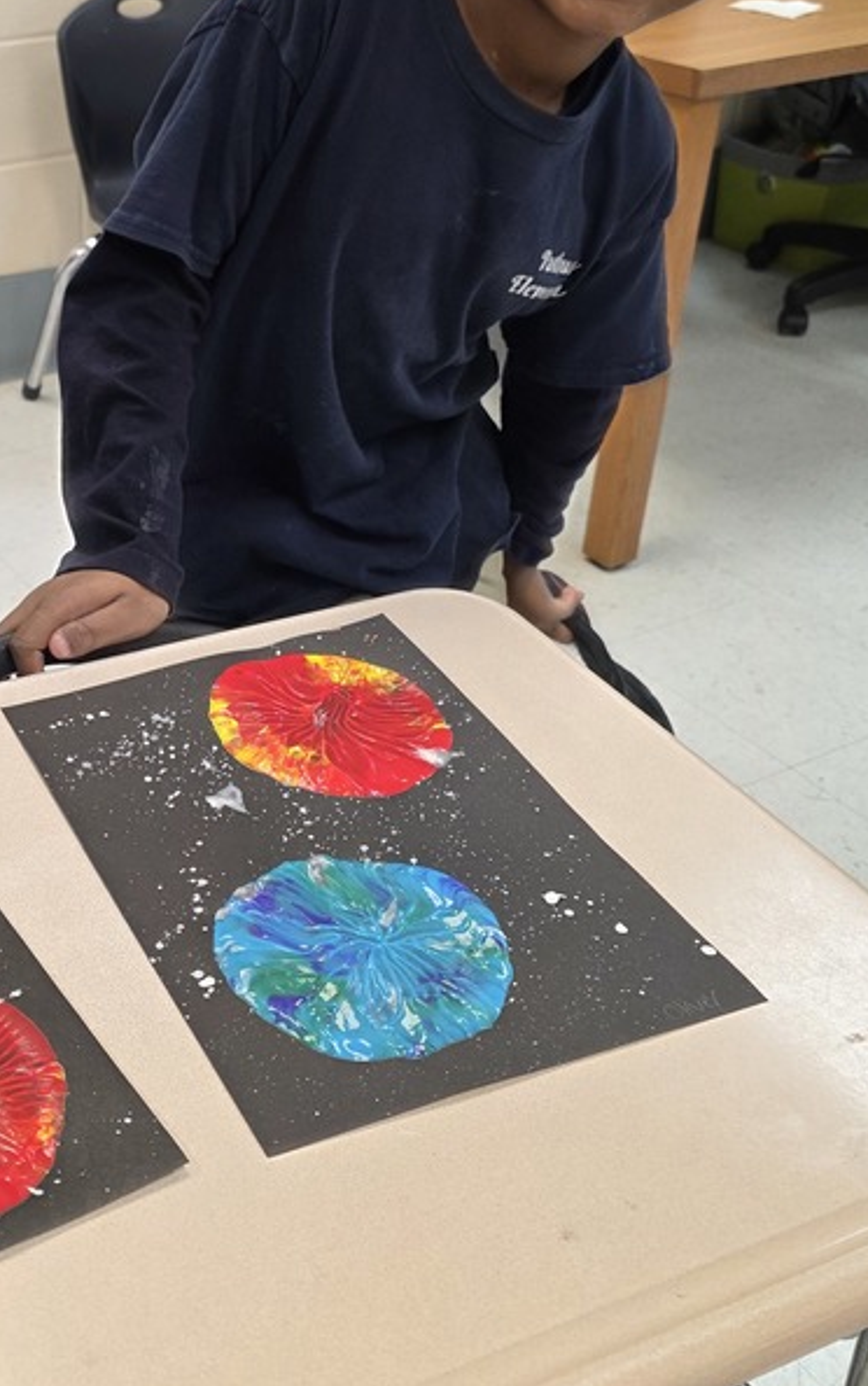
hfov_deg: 28.9
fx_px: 1587
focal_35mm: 42
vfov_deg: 46.4
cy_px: 460
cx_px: 33
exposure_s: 1/120
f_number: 1.7
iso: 160
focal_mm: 6.3
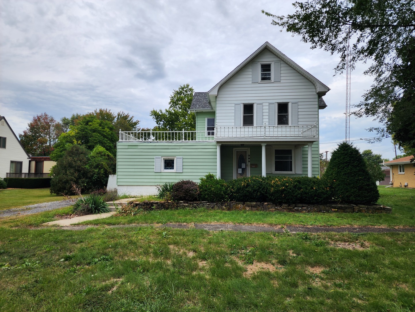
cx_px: 208
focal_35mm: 23
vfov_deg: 58.9
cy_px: 156
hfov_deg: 73.9
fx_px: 276
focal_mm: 6.4
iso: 12
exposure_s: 1/588
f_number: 1.8
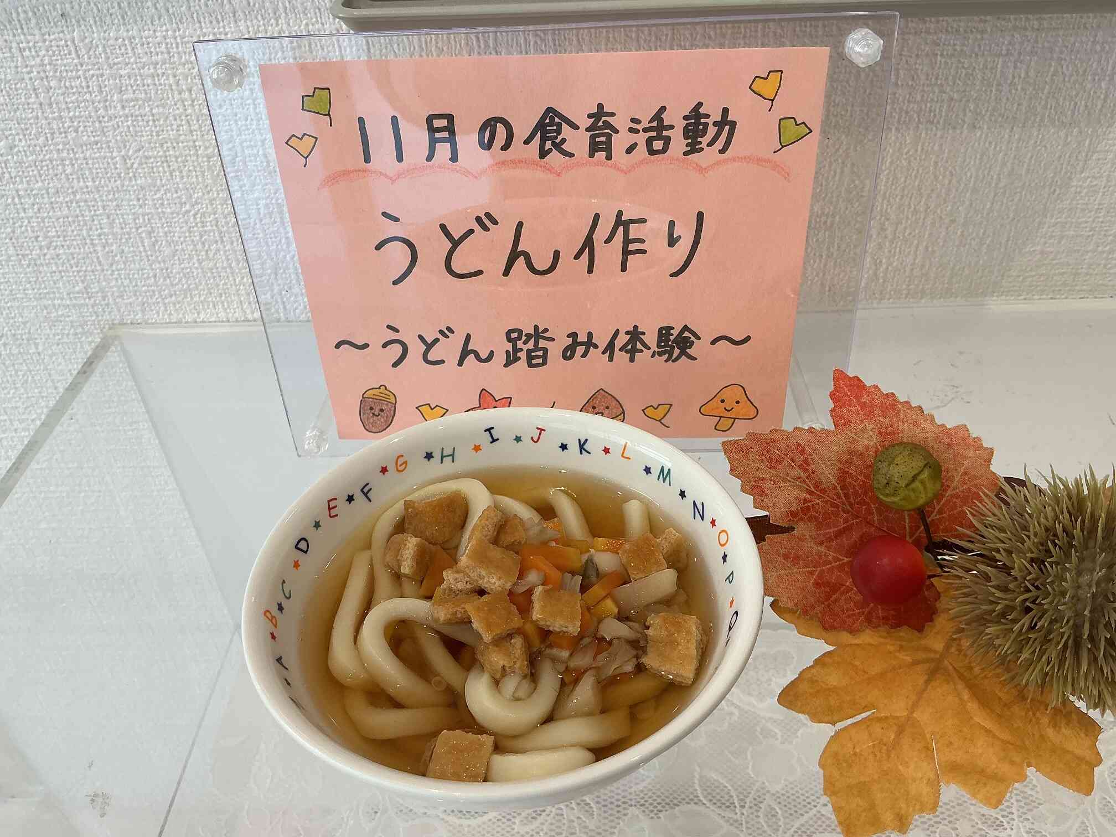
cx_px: 558
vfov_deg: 48.2
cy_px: 418
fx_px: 935
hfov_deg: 61.7
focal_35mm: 29
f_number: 1.8
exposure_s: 1/120
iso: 25
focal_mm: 3
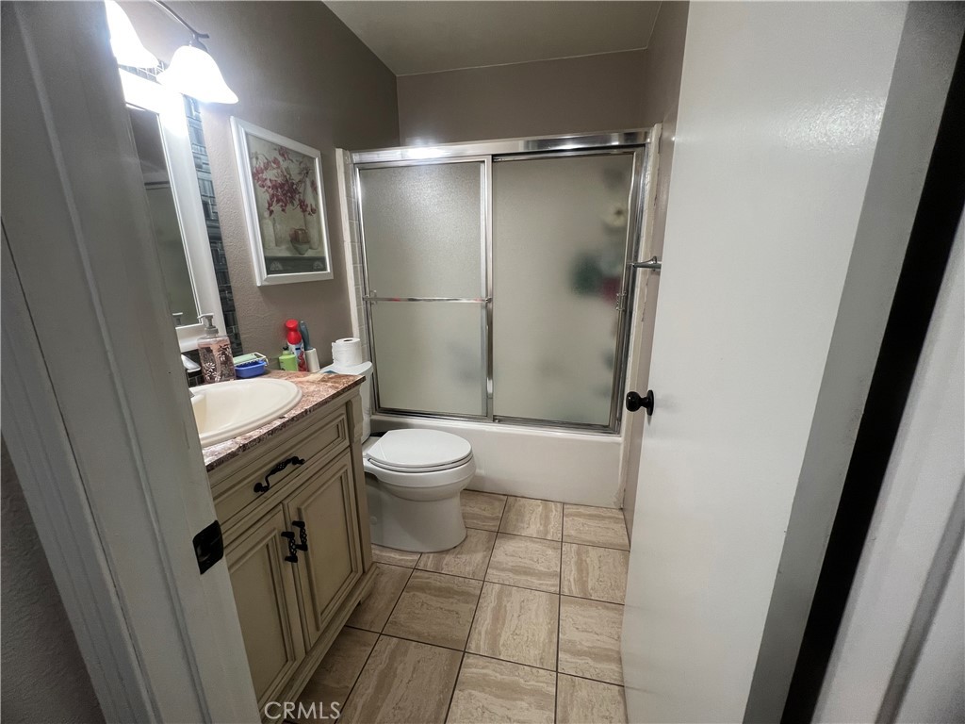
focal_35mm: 13
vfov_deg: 89.9
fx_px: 362
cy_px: 362
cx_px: 482
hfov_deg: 106.2
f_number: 1.8
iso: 125
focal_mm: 1.57
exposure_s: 1/60
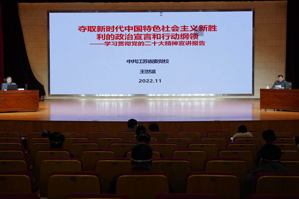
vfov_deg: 25.2
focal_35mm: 54
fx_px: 446
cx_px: 137
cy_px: 86
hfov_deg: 37.0
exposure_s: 1/80
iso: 100
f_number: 4.5
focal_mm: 44.6
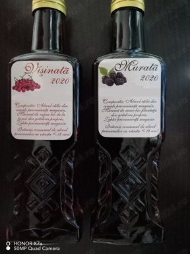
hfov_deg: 53.0
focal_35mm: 26
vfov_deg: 67.3
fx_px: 191
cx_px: 96
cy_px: 124
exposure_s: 1/12.5
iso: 4964
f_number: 1.8
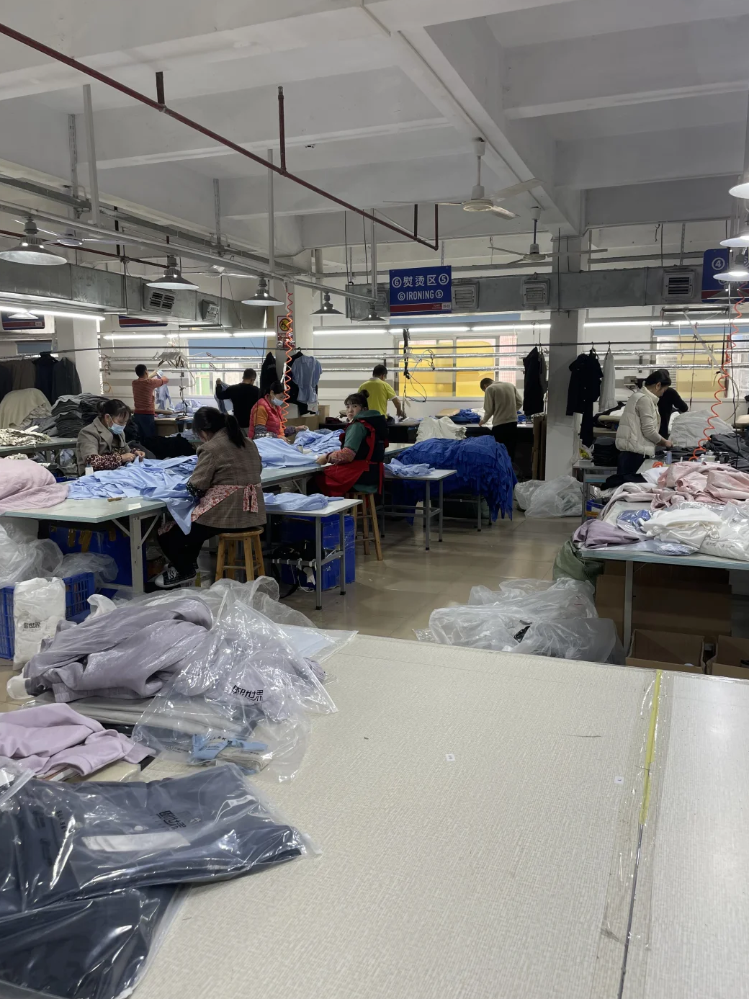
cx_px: 382
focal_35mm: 27
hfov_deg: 51.3
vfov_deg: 65.3
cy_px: 502
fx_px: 779
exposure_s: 1/100
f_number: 1.6
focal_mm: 4.2
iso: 32
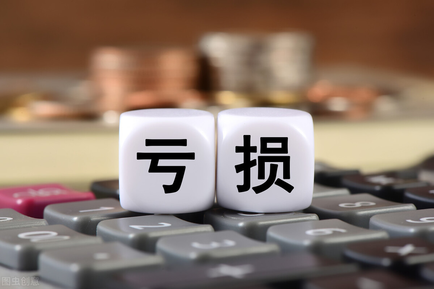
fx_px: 1266
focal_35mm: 105
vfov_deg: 13.1
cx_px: 217
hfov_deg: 19.4
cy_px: 144
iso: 400
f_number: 18
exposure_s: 1/160
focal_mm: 105
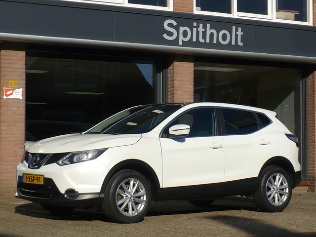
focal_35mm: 89
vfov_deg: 16.6
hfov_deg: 22.0
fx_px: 812
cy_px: 118
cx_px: 158
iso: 100
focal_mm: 9.9
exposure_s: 1/250
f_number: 9
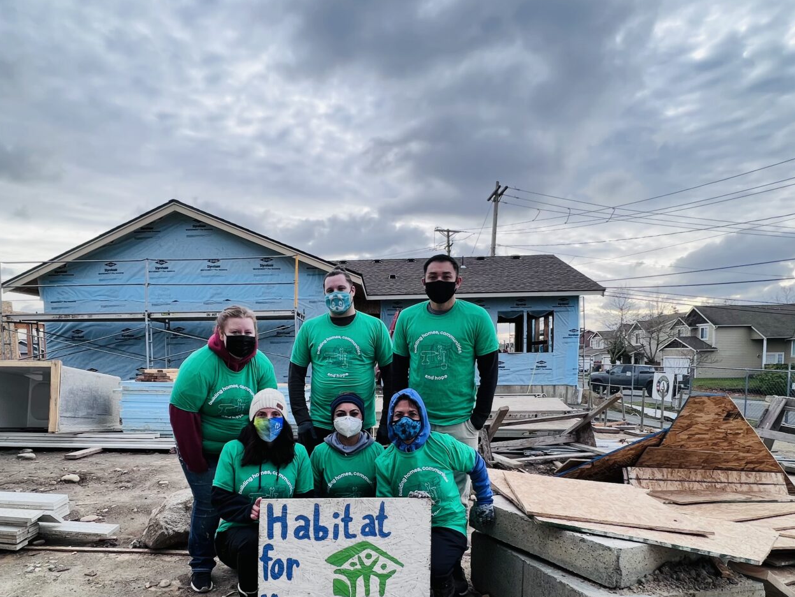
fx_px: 459
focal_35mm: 20
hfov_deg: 81.4
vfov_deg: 64.5
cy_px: 391
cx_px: 354
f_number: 1.8
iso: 32
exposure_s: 1/376
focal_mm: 1.57
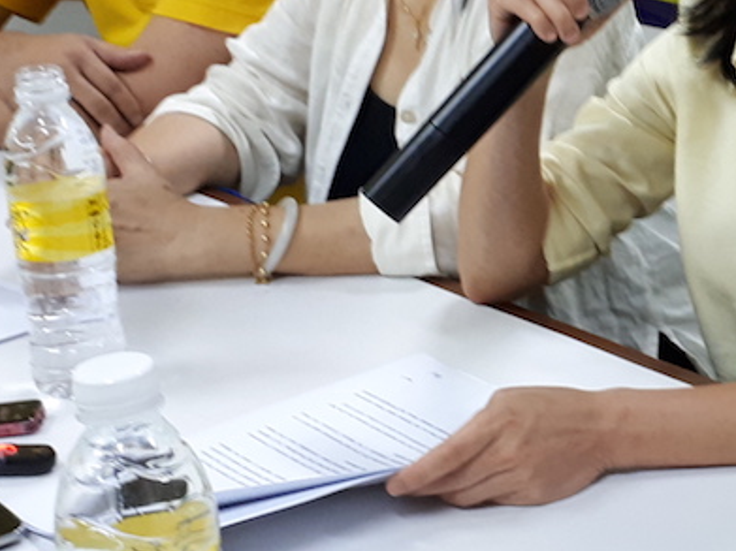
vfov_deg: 21.3
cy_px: 207
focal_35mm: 69
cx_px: 855
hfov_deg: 25.6
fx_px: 1467
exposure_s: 1/20
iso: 160
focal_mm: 3.6
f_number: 1.9
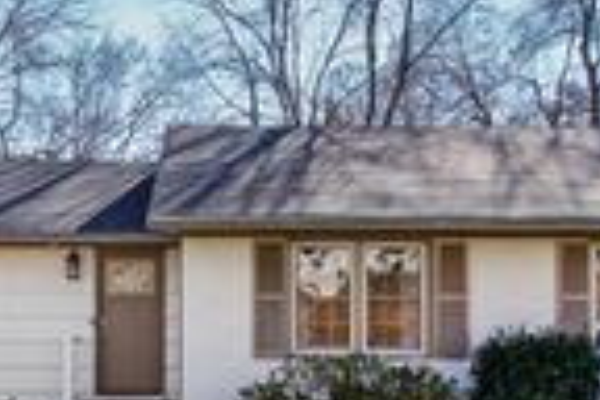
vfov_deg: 22.5
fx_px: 998
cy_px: 285
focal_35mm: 60
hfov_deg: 33.3
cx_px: 229
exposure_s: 1/60
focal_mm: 11.5
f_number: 8
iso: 100
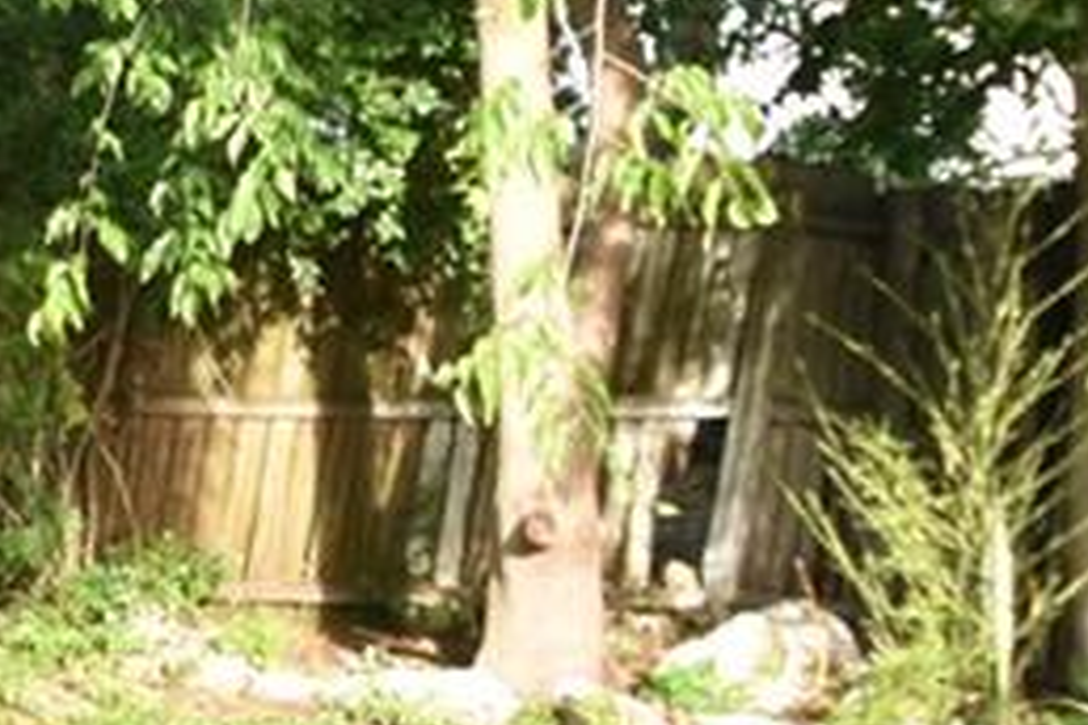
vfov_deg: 14.7
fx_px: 2810
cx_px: -983
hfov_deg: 17.1
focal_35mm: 93
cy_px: 266
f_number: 8
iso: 400
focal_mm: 10
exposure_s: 1/250
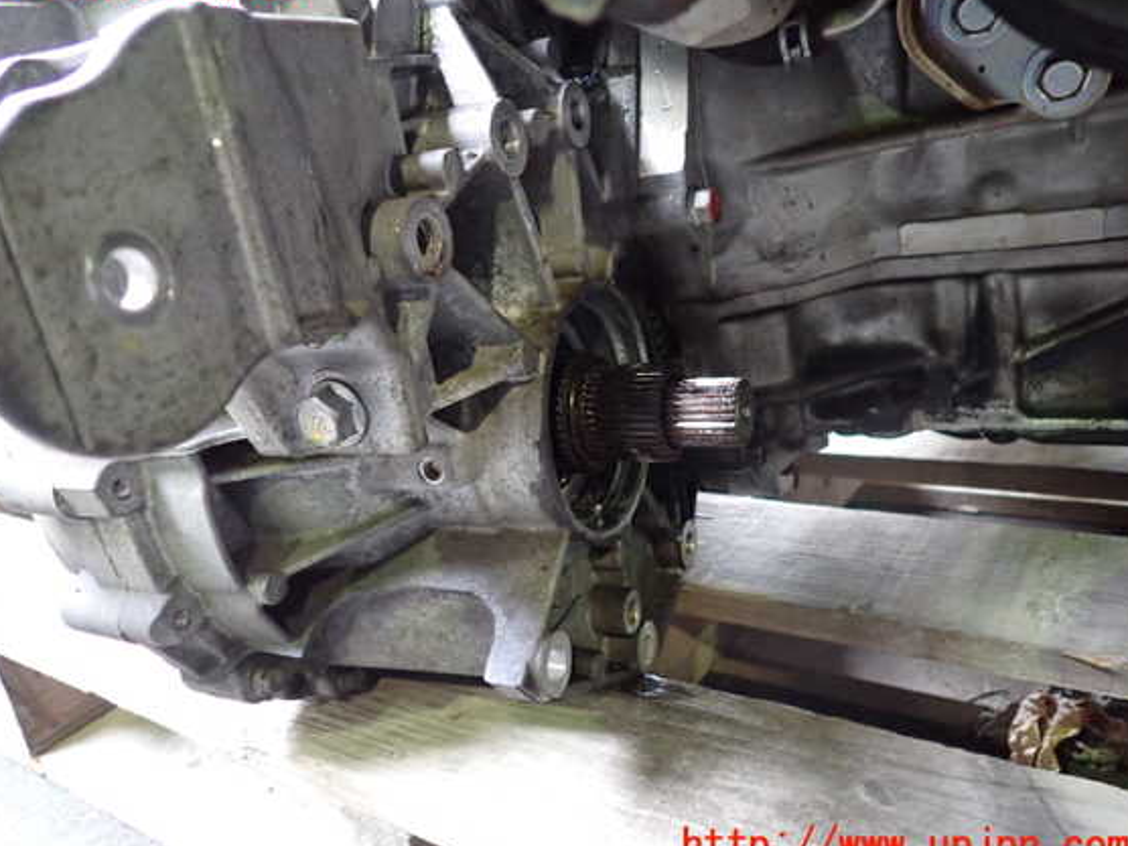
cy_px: 416
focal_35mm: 27
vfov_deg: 51.4
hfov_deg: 65.3
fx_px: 880
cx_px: 532
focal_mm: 4.5
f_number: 2
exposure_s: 1/30
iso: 800
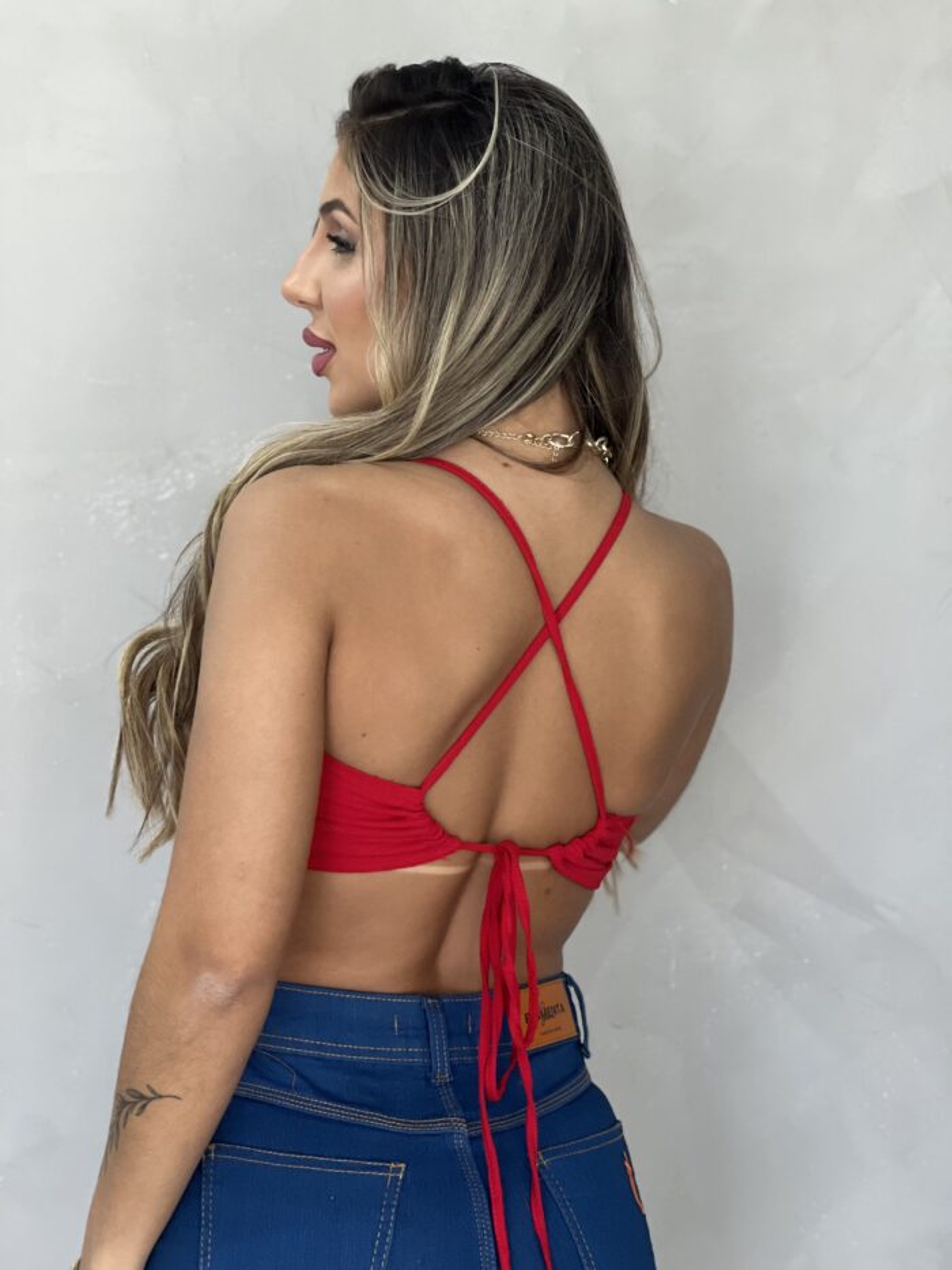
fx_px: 2823
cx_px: 476
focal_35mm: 77
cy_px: 635
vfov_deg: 25.3
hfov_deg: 19.1
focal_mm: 9
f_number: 2.8
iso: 160
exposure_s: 1/120
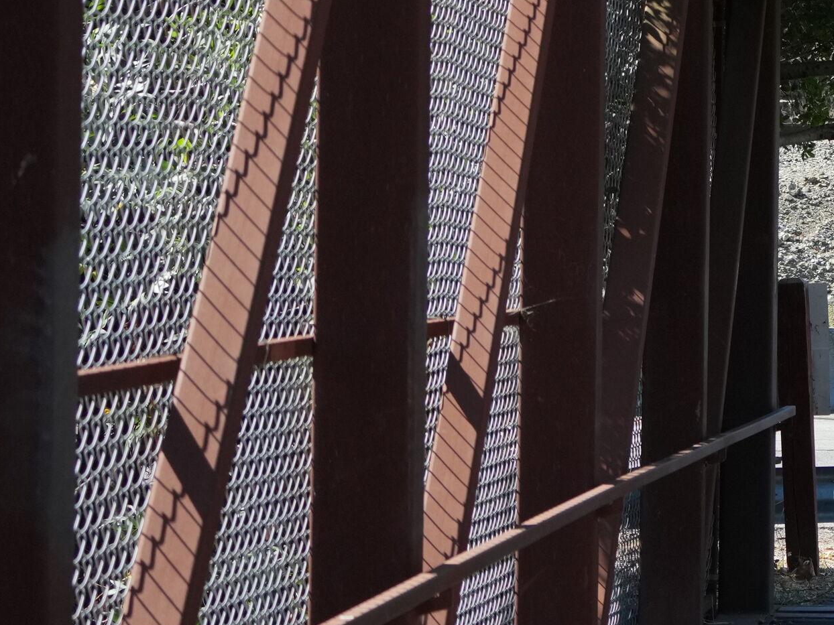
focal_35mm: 167
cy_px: 136
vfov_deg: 8.9
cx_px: 1140
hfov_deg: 11.5
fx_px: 4024
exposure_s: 1/2000
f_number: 4.5
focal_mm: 50
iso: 800
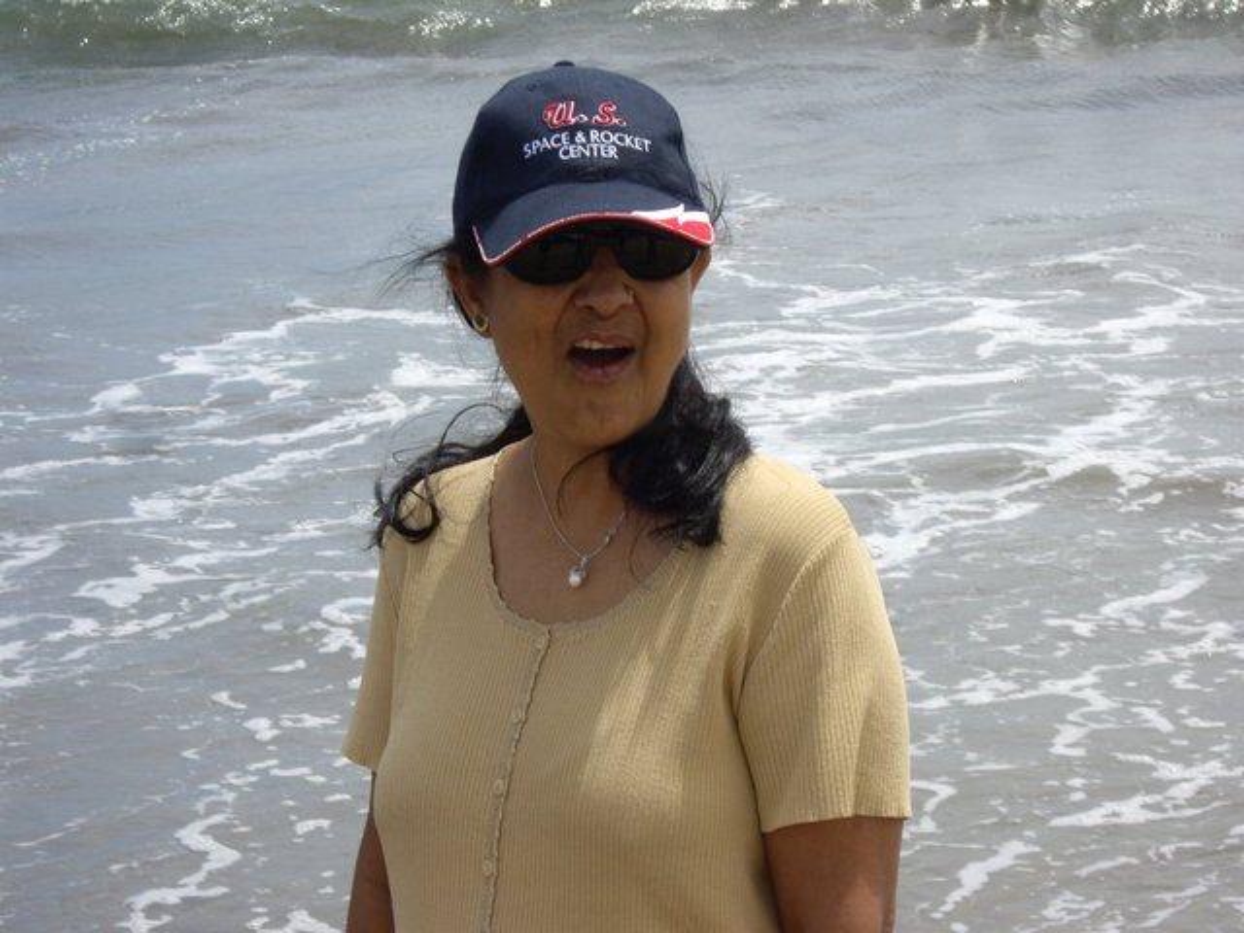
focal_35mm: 94
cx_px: 622
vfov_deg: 15.7
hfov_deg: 20.9
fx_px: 3378
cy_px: 466
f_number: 7.4
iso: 50
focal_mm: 15.3
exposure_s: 1/160
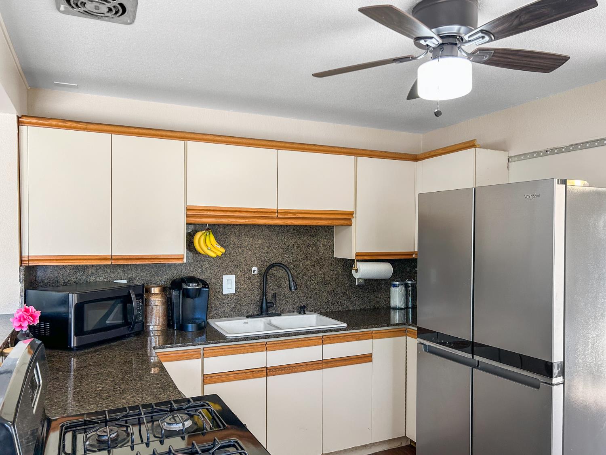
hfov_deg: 67.3
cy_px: 228
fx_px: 455
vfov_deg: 53.1
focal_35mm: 26
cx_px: 303
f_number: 1.5
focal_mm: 5.7
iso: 125
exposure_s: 1/120
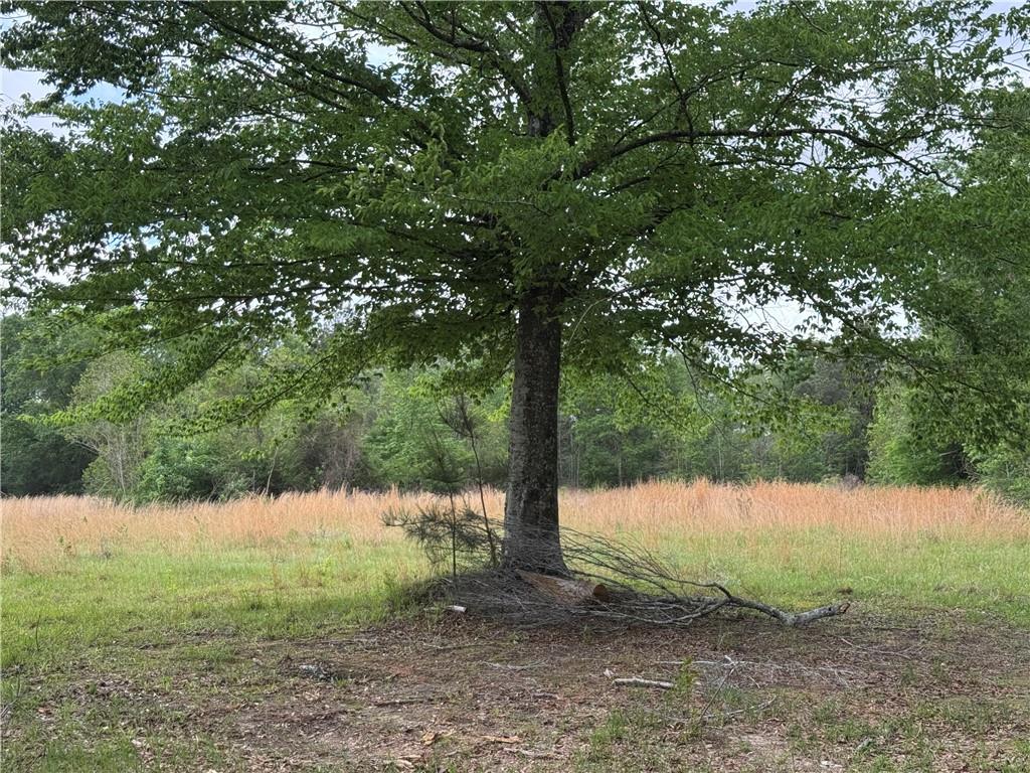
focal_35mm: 48
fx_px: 1428
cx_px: 515
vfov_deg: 30.3
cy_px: 386
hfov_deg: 39.7
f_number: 1.78
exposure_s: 1/402
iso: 64
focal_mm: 6.76
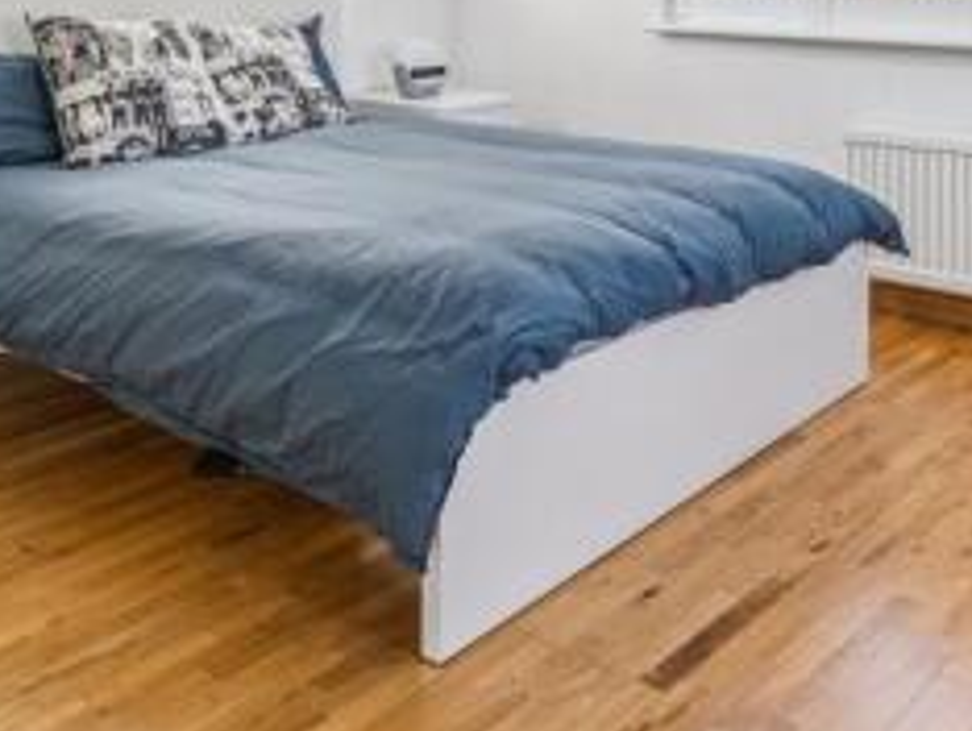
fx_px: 1209
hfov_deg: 43.0
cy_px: -52
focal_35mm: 43
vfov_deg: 30.5
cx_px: 675
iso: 640
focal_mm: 16
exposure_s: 1/80
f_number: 5.6
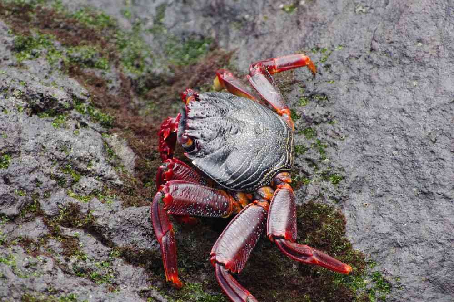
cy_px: 151
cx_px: 227
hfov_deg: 4.6
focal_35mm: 450
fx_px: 5675
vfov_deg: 3.1
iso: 3200
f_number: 9
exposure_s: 1/320
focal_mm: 300
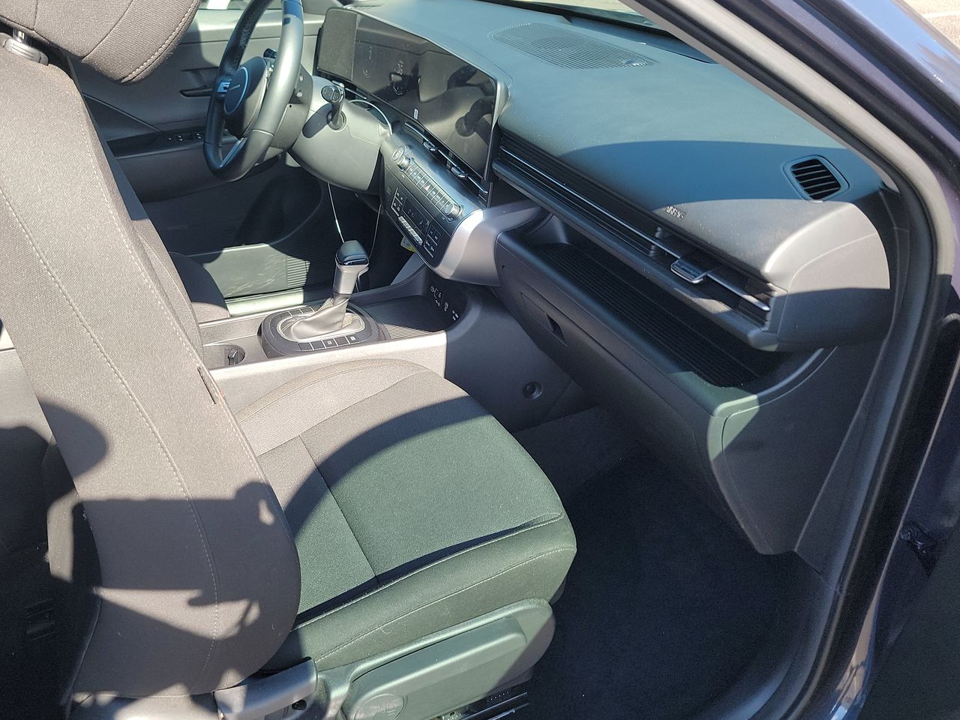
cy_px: 340
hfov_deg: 59.5
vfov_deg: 46.8
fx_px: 832
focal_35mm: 30
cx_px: 384
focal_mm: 6.7
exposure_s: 1/119
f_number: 1.8
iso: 60
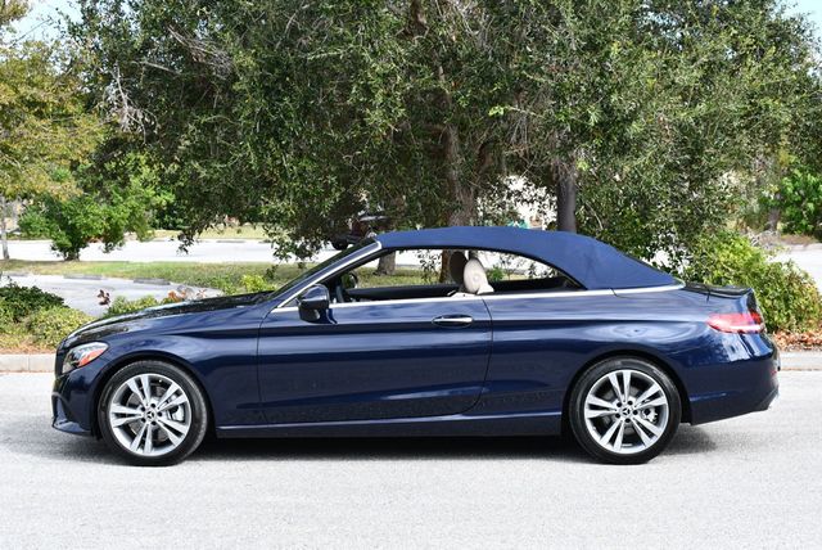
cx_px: 411
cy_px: 275
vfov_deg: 22.7
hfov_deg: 33.4
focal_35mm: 60
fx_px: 1371
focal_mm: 30
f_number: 7.1
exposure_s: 1/250
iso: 200
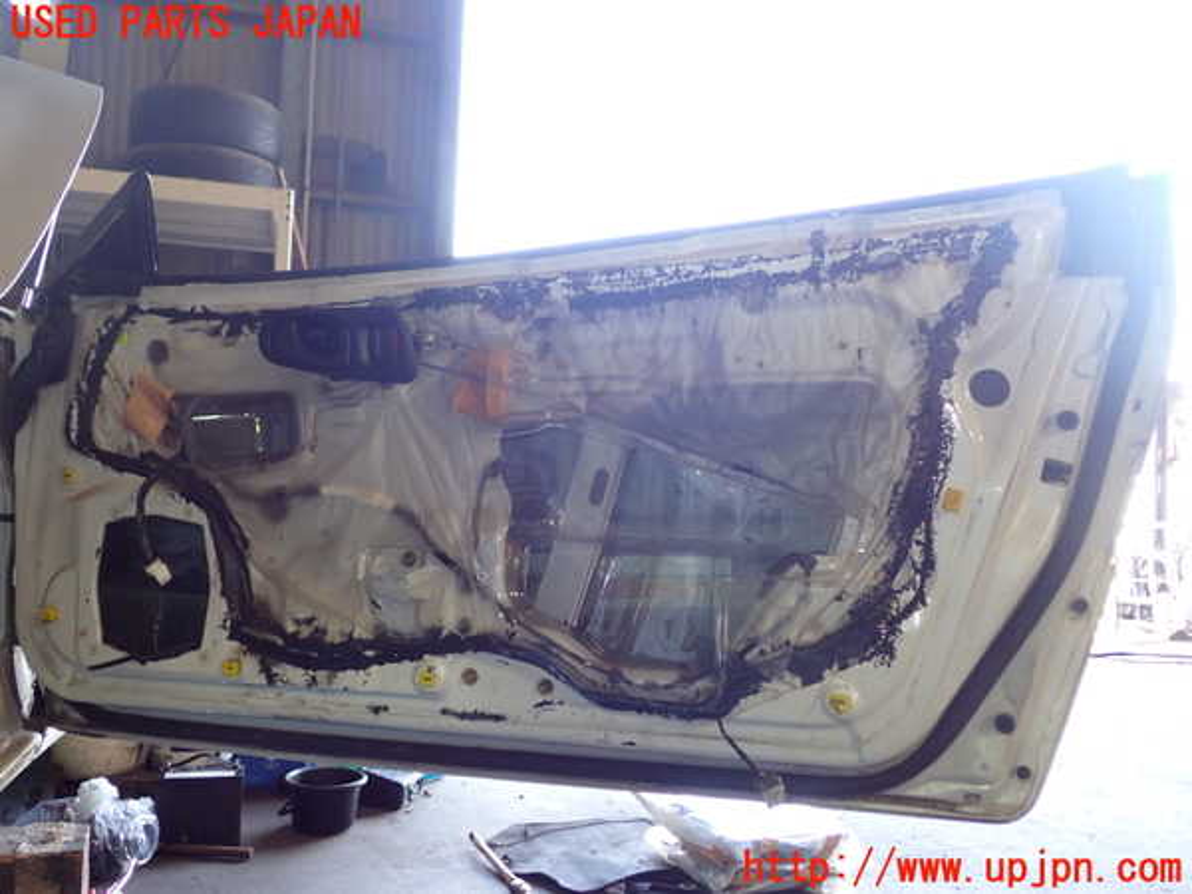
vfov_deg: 44.2
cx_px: 596
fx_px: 1102
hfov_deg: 56.8
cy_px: 447
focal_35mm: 32
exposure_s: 1/50
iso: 200
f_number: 2.4
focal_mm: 5.79
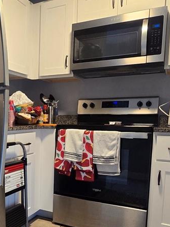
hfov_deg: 38.2
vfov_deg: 51.9
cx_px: 20
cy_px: 148
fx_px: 229
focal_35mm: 35
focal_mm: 2.2
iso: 250
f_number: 2.2
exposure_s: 1/60
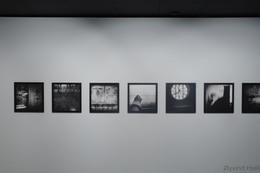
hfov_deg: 44.4
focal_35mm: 44
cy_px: 101
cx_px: 142
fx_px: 318
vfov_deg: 30.5
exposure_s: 1/60
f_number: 7.1
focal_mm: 23.3
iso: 500
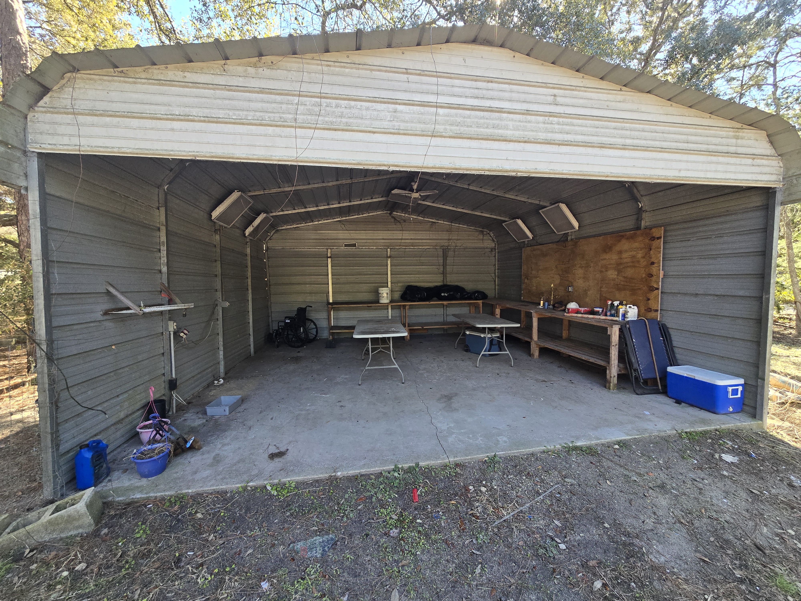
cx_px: 400
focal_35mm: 13
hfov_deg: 106.2
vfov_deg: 89.9
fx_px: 301
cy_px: 300
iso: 160
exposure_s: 1/359
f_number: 2.2
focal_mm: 2.2
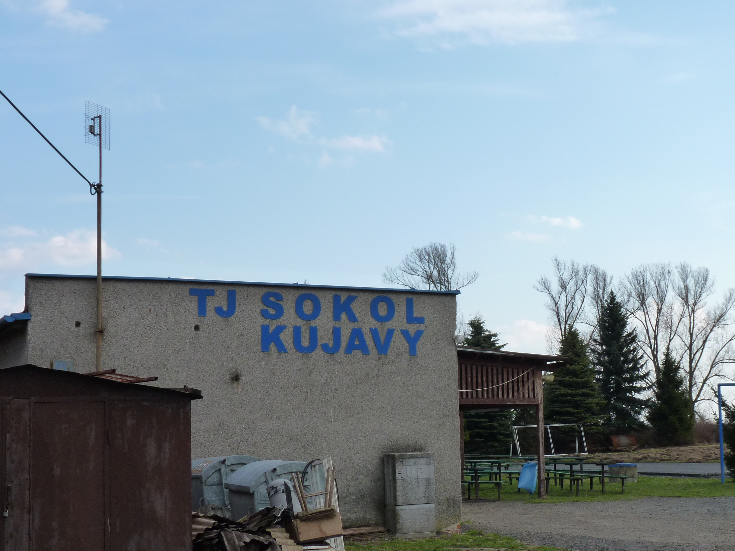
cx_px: 420
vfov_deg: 24.3
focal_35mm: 60
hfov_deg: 32.1
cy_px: 345
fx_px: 1274
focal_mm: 8
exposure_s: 1/250
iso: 125
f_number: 5.6
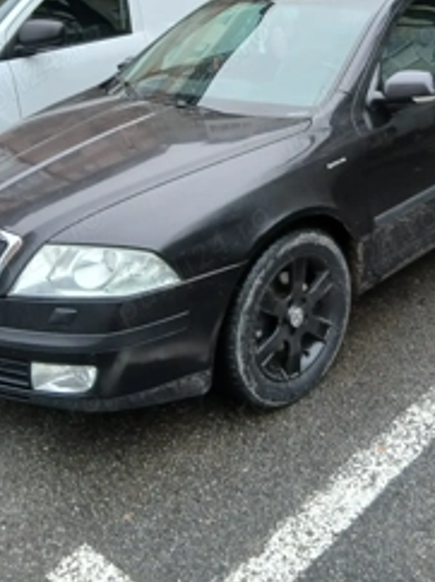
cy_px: 120
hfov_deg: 33.3
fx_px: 722
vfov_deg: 42.0
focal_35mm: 43
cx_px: 276
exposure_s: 1/50
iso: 32
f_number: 1.8
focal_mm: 3.98
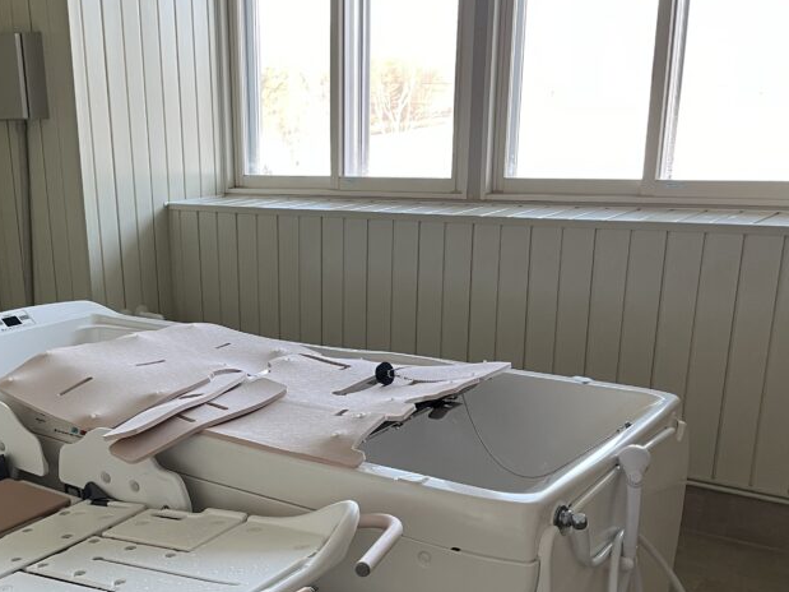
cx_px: 208
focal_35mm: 43
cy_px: 434
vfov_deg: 33.0
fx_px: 980
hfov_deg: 42.6
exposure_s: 1/87
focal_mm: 5.1
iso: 125
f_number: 1.6
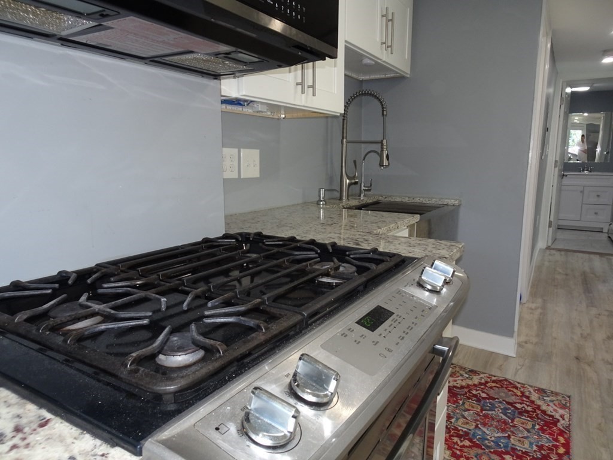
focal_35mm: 24
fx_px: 425
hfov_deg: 71.6
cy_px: 230
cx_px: 306
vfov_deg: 56.8
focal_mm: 4.1
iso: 160
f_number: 3.5
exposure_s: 1/30
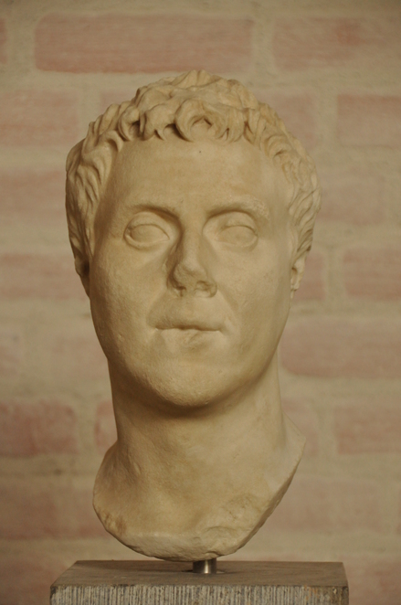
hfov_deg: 8.1
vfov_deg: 12.3
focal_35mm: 168
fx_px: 2817
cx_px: 200
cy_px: 302
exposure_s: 1/50
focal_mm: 112
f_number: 5.3
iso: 1000
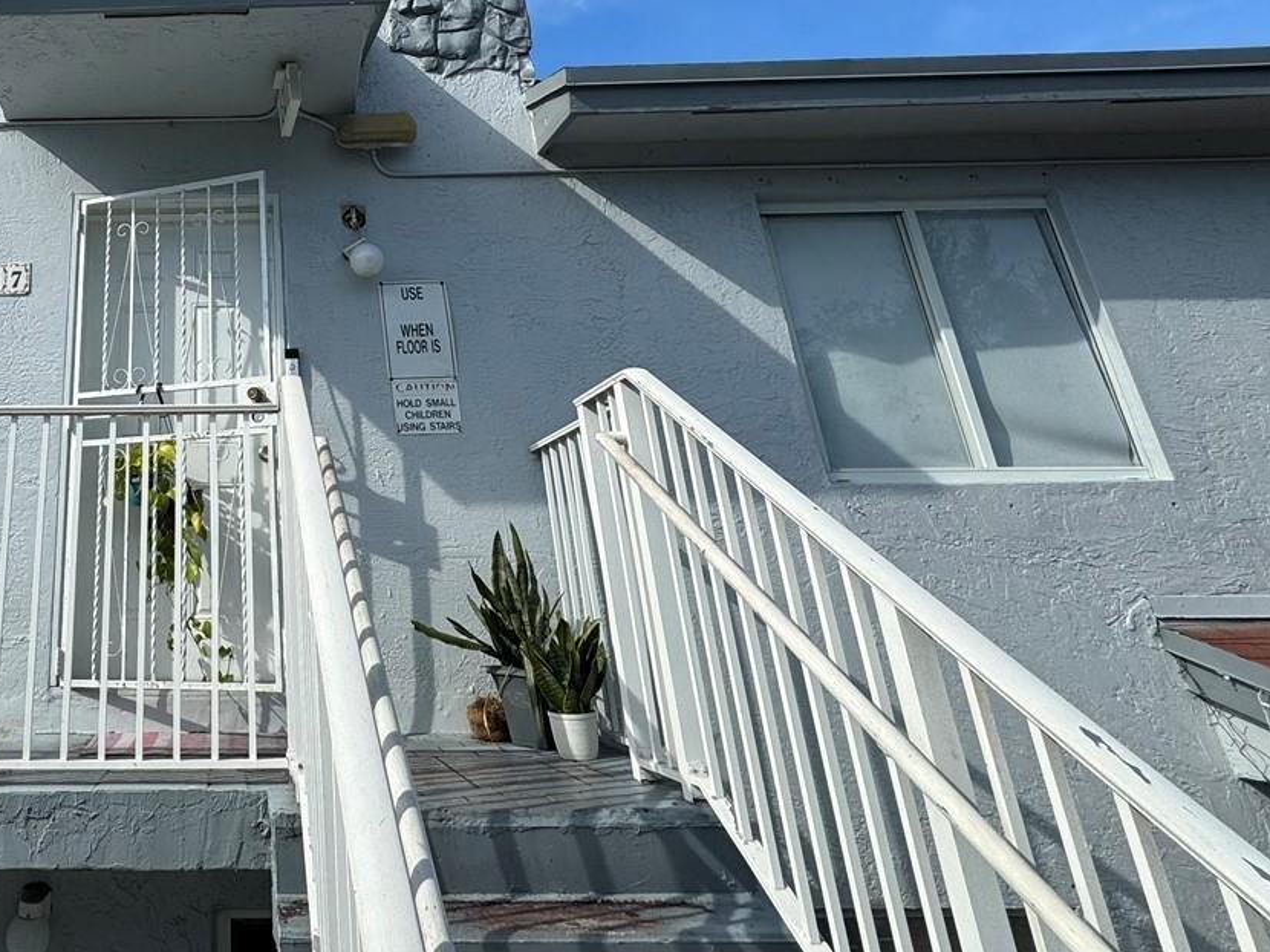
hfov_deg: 58.6
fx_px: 990
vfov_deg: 48.3
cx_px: 197
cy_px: 184
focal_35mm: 27
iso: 50
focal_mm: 2.22
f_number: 2.2
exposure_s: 1/2208
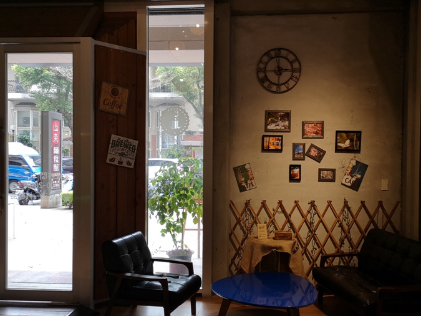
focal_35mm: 32
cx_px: 228
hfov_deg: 56.8
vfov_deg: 44.1
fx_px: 389
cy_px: 167
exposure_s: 1/60
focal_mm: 3.95
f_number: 1.8
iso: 64
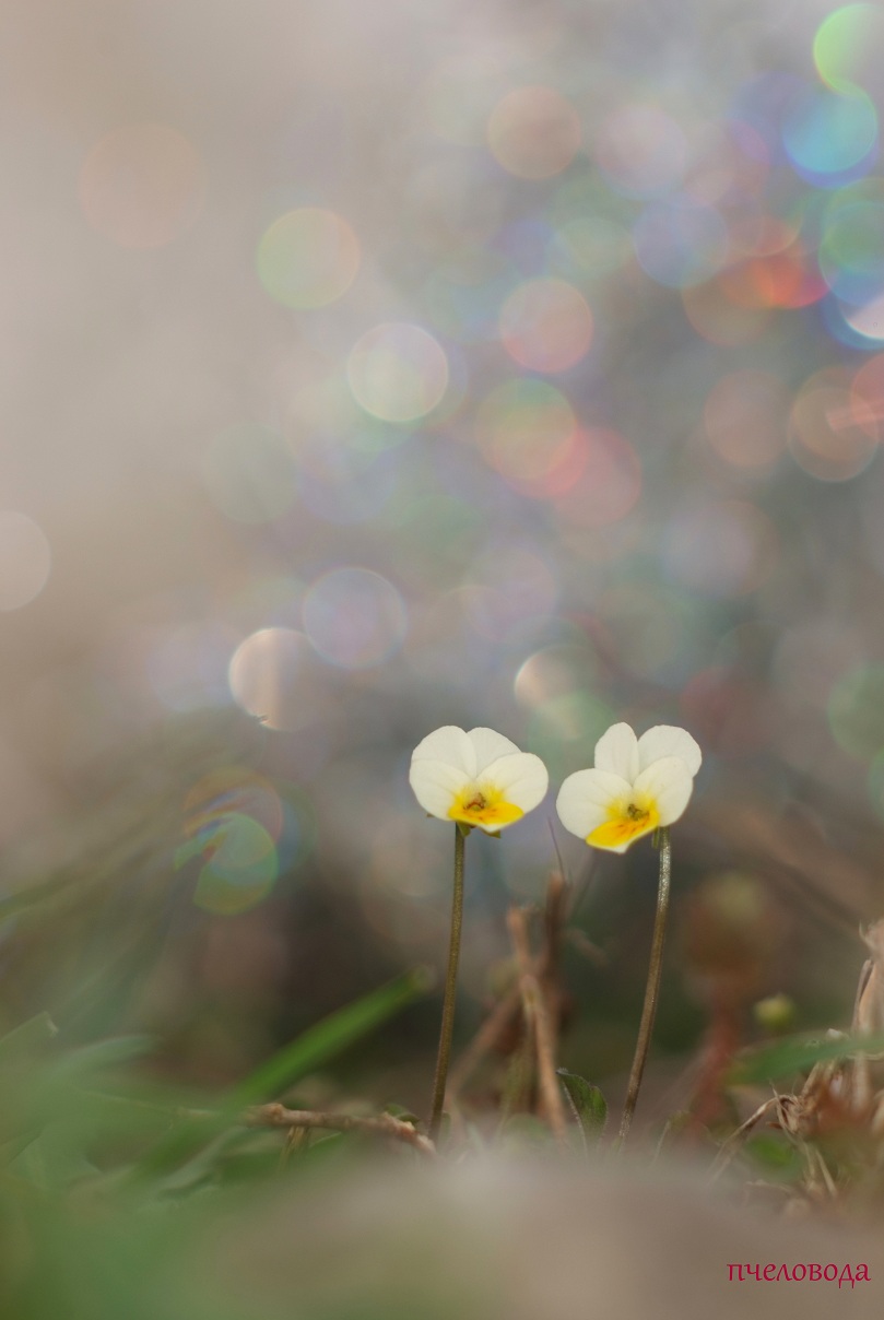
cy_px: 660
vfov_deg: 27.0
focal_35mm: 75
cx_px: 442
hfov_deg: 18.2
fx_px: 2754
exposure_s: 1/250
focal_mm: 50
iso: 100
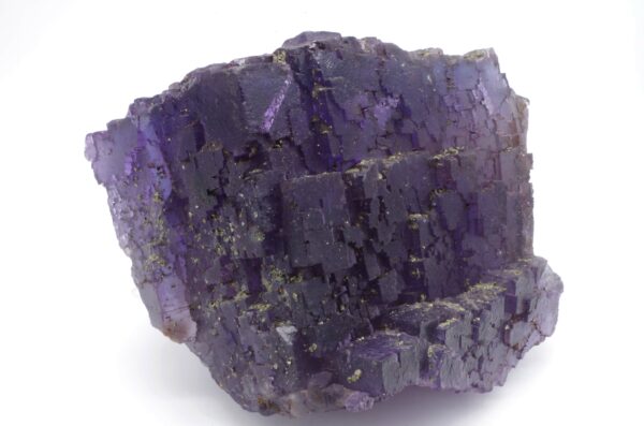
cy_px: 213
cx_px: 322
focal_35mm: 39
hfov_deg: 49.7
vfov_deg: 34.0
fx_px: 696
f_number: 4.5
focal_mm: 26.25
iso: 100
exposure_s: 1/1.25
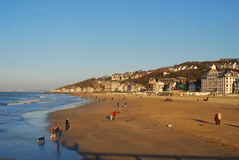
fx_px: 349
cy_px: 80
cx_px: 120
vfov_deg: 25.8
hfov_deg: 37.8
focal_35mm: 52
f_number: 9
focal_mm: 35
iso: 200
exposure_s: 1/320
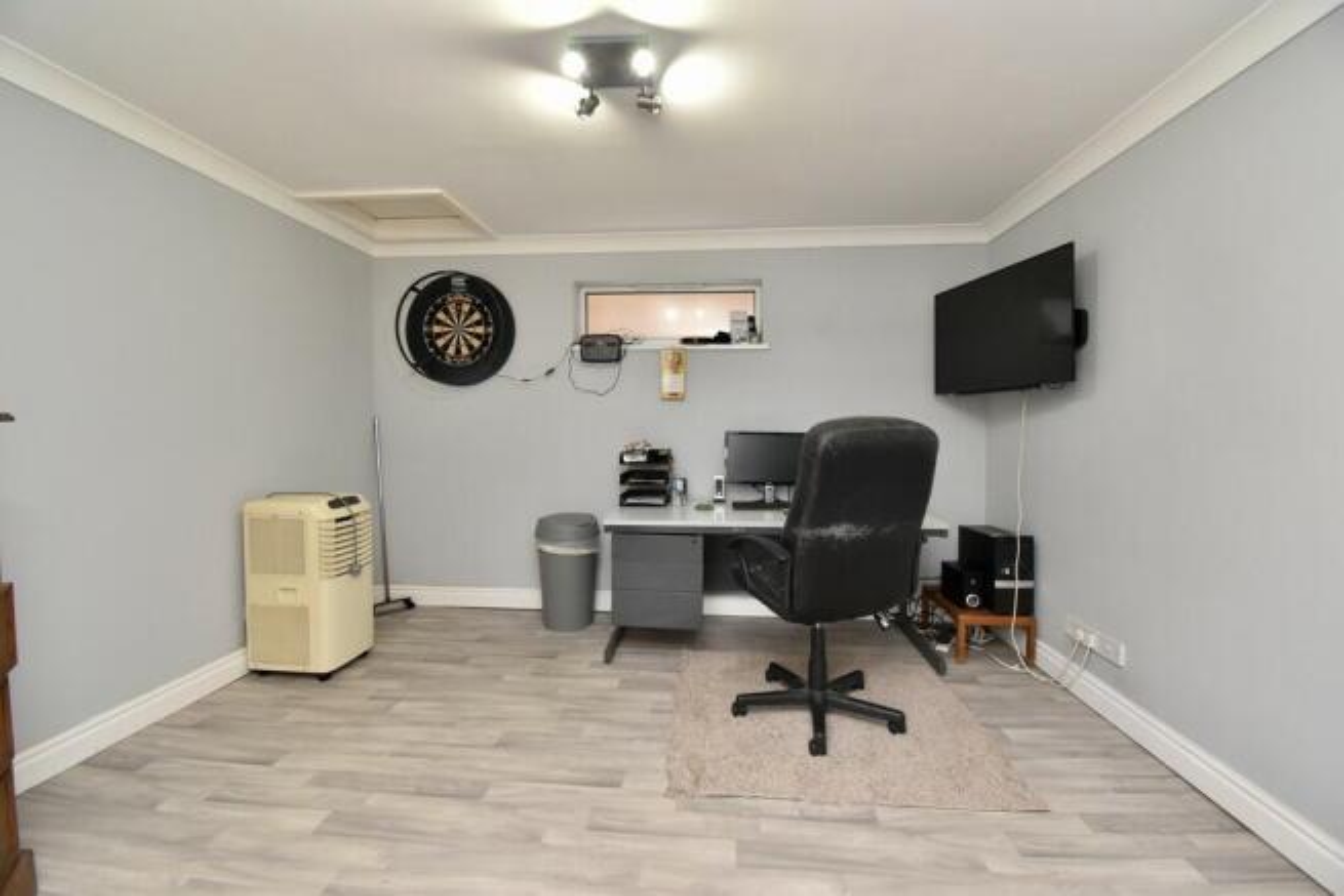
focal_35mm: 15
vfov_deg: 77.4
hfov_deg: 100.4
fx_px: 560
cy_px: 448
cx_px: 672
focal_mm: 10
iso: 800
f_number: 7.1
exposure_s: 1/60
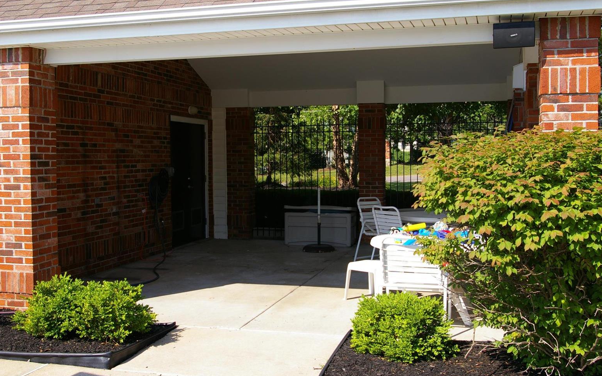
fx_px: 673
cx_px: 303
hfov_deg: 48.2
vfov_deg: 31.2
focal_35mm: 41
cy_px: 173
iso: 200
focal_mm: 26
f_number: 8
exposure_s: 1/180
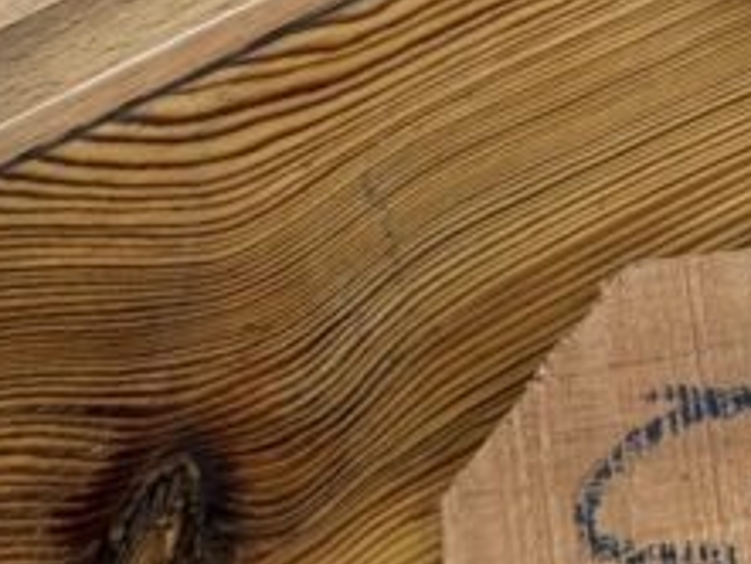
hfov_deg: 11.1
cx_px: 975
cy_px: -683
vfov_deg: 8.0
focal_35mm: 174
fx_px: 3777
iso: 80
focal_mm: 6.76
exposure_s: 1/121
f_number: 1.78
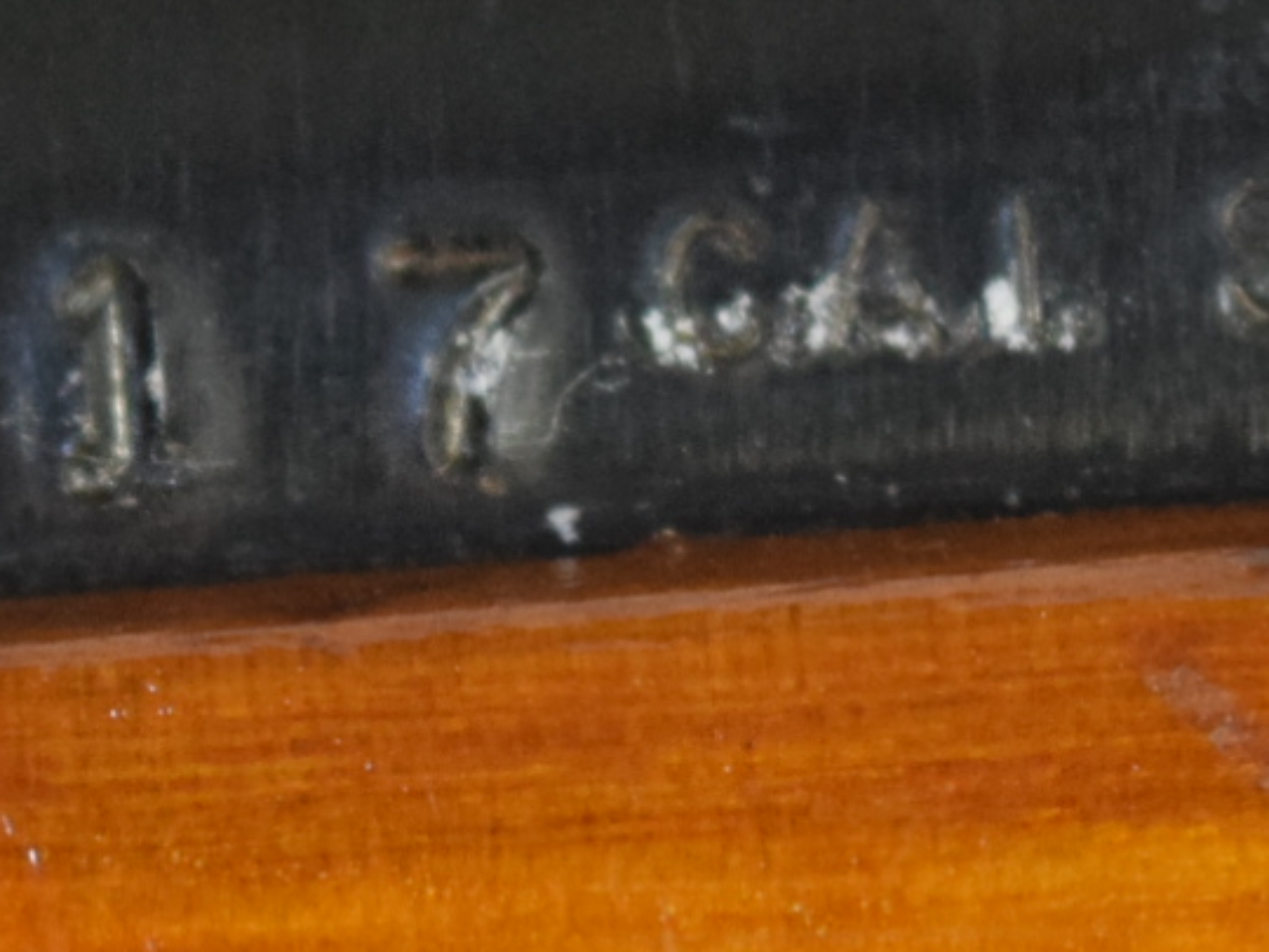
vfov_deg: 3.4
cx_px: 437
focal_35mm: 440
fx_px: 16118
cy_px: 456
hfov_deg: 4.5
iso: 2200
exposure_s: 1/125
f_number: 5.6
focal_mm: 55
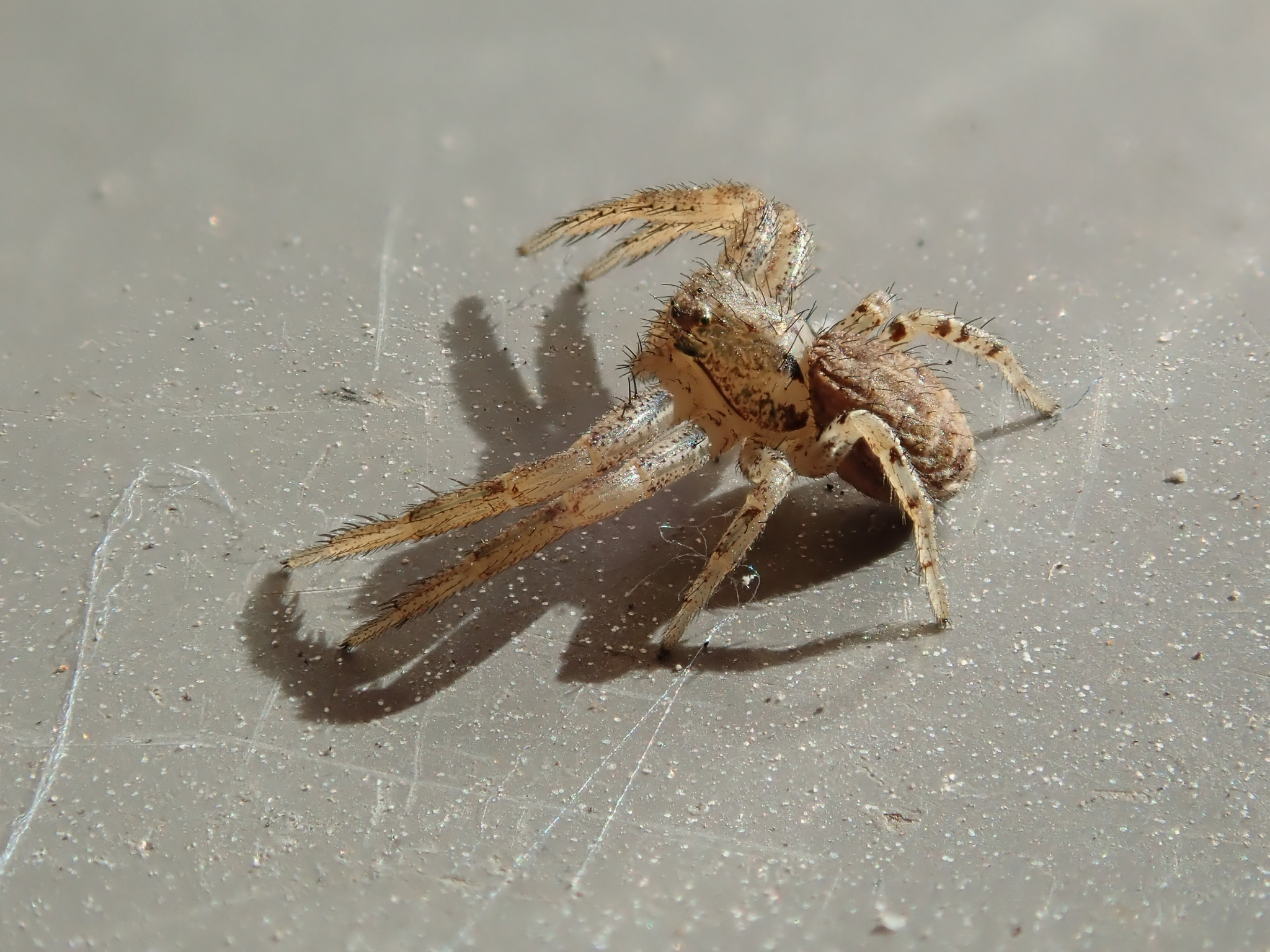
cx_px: 635
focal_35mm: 100
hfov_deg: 19.6
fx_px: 3669
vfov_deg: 14.8
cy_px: 476
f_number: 6.3
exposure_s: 1/500
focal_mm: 18
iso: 160
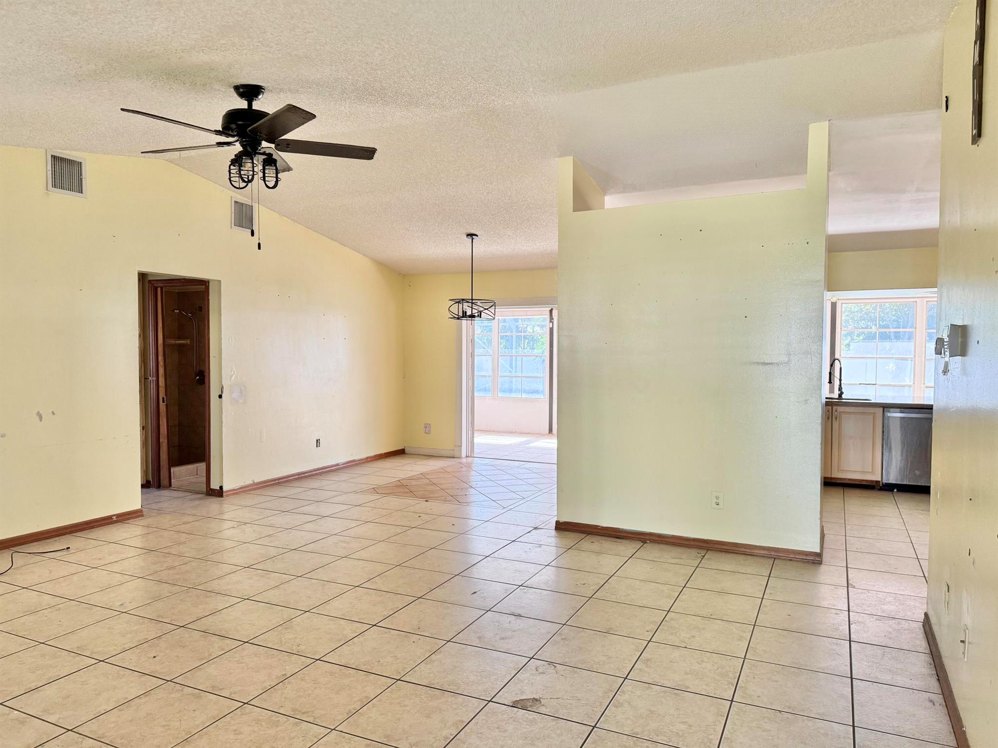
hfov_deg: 71.6
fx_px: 692
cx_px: 499
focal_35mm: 24
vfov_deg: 56.8
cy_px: 374
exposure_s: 1/121
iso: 200
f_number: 1.78
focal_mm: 6.76
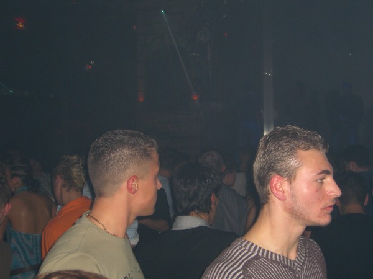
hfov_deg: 33.8
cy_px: 140
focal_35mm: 57
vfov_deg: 25.7
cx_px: 186
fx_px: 614
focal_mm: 11.8
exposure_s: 1/60
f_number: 3.6
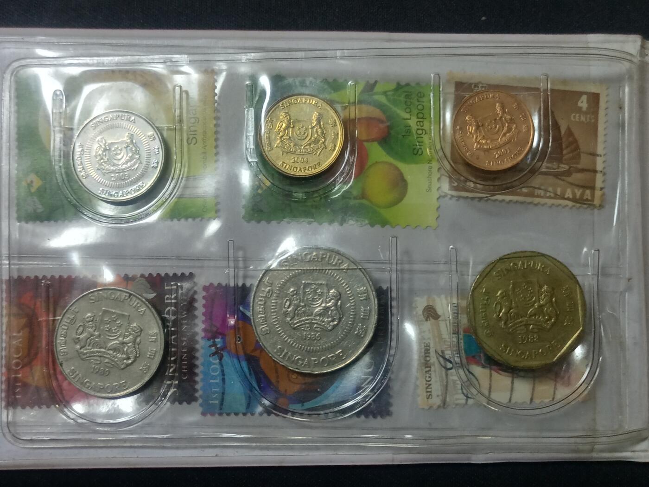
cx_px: 324
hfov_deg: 46.8
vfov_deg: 36.0
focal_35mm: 40
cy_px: 244
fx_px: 750
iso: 978
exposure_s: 1/50
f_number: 1.8
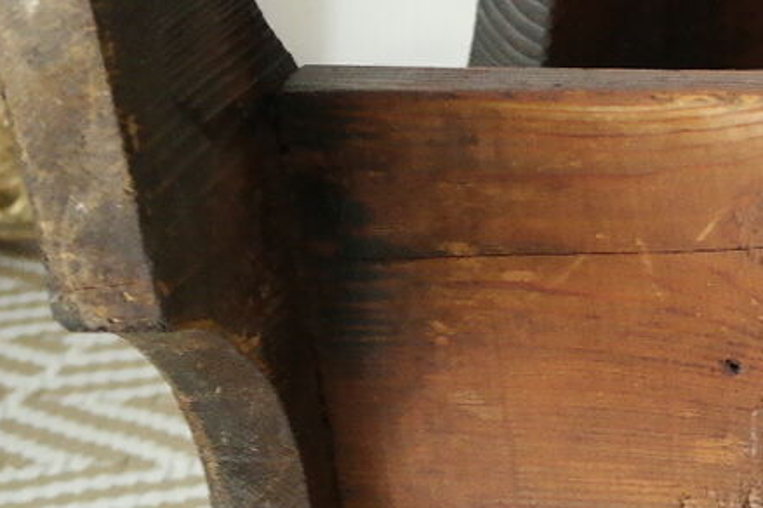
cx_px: 1375
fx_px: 2753
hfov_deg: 14.0
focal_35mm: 130
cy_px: 583
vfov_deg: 10.4
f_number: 5.6
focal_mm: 22
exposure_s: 1/30
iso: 1600
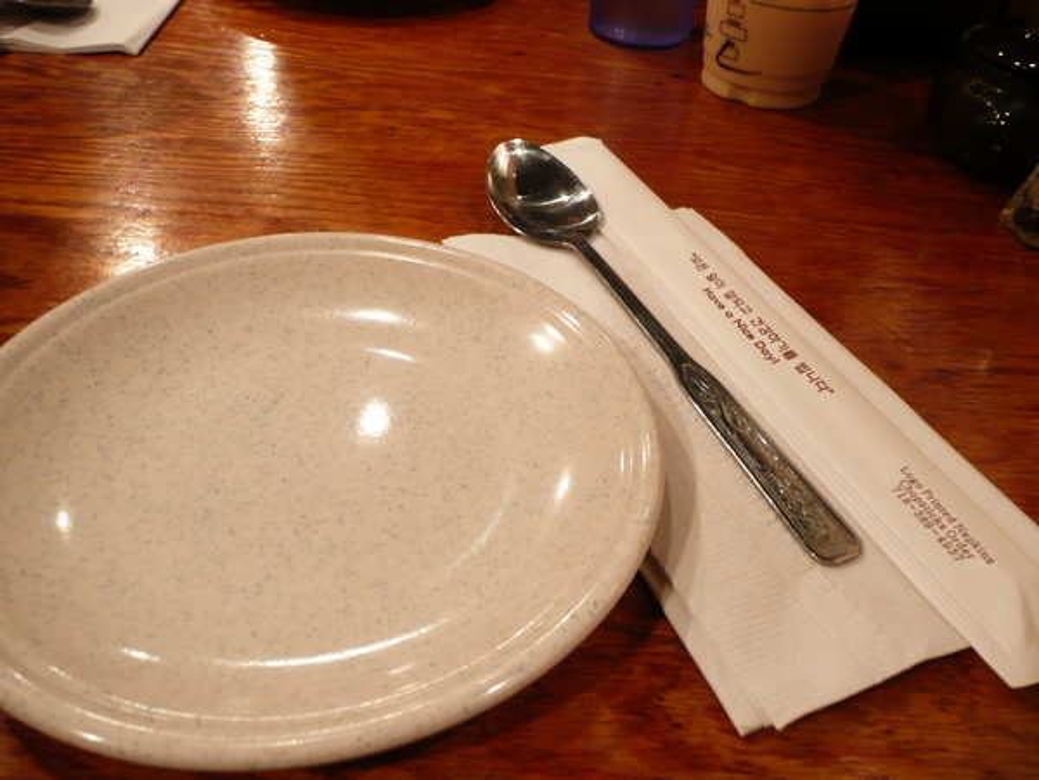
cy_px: 390
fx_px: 840
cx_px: 520
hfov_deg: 63.4
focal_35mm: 28
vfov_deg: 49.7
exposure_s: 1/3.2
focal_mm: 4.6
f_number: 3.3
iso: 200
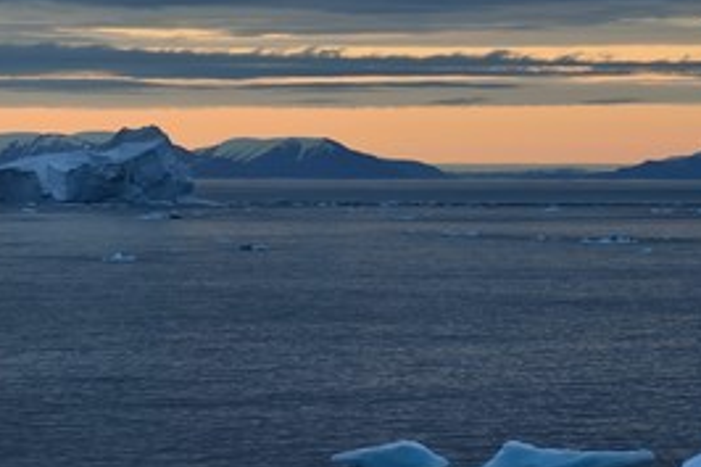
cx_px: 403
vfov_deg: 4.3
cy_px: 169
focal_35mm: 316
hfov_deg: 6.5
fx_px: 6149
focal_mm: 200
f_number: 6.3
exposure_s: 1/250
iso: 800
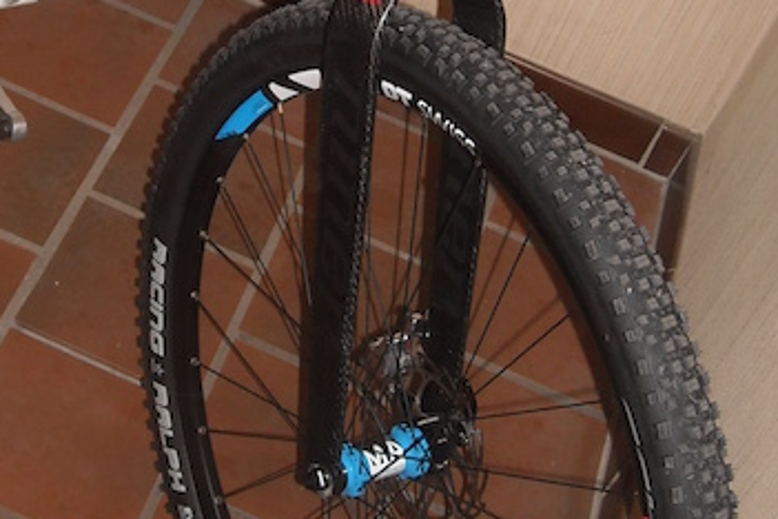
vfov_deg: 16.2
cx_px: 277
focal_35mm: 83
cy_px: 13
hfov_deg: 24.4
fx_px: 1794
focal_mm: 5.7
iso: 100
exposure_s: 1/60
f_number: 2.8
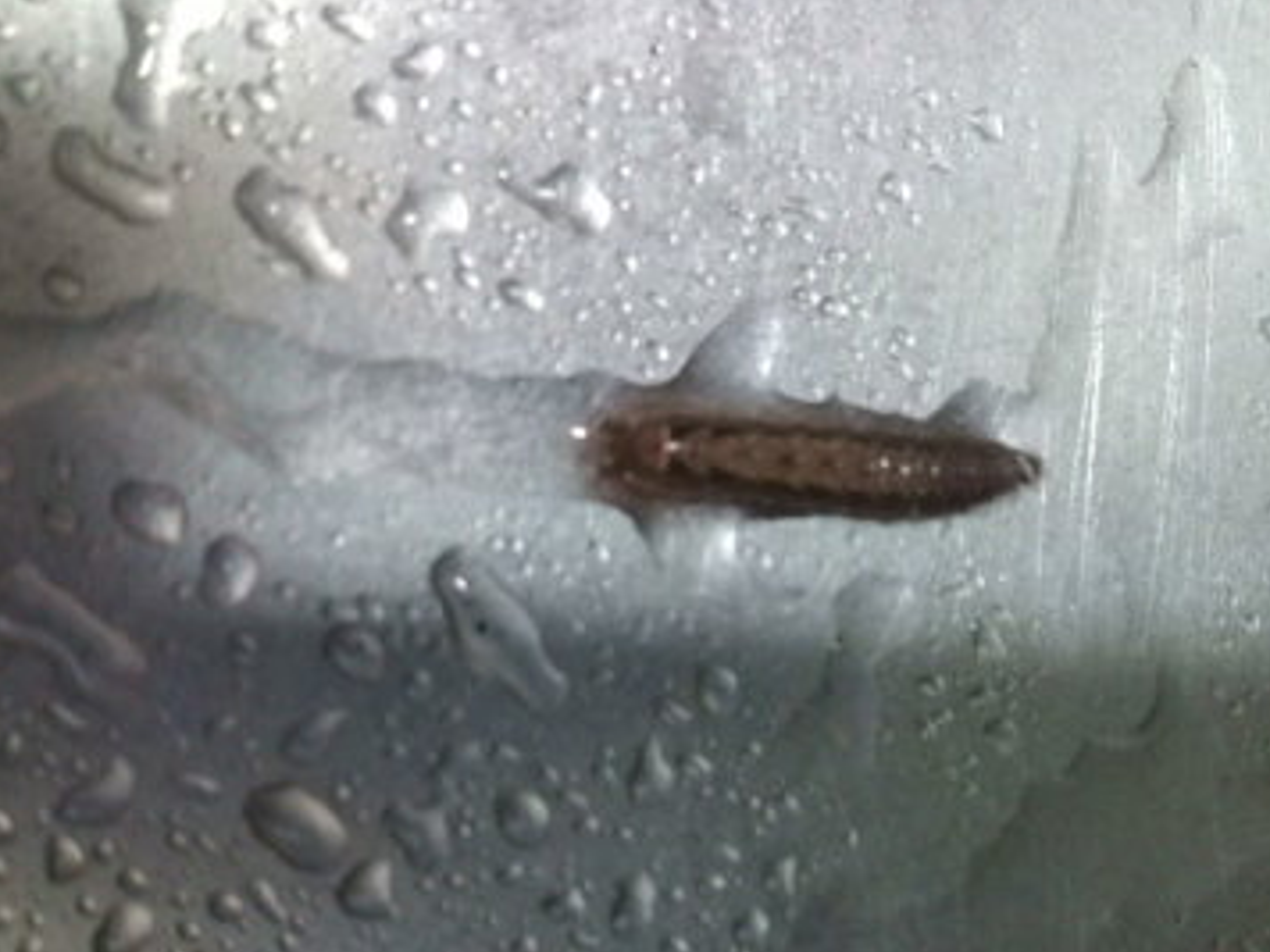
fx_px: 1651
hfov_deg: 42.0
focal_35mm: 45
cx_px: 735
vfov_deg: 32.1
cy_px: 537
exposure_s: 1/4.17
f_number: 2.8
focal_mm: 3.3
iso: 98
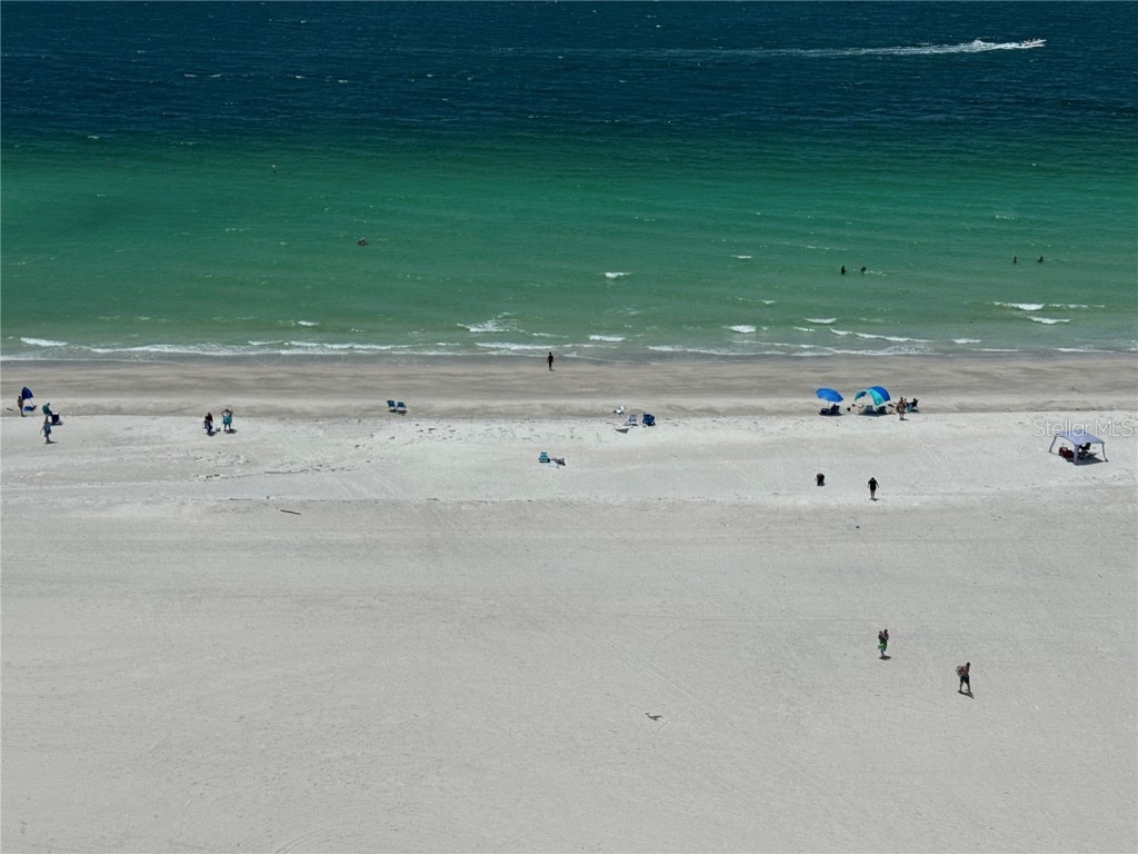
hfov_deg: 39.7
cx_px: 569
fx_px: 1578
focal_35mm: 48
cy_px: 427
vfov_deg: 30.3
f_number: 1.78
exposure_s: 1/15385
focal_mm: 6.76
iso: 64
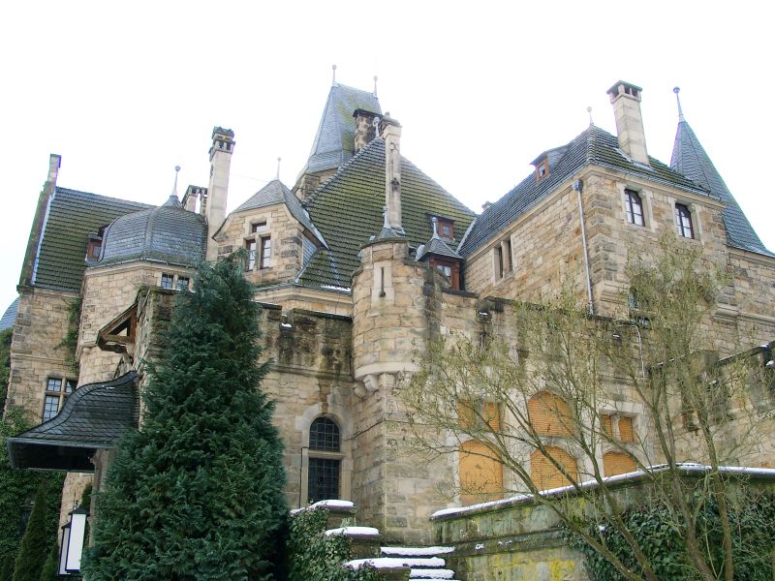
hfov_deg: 54.0
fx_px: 761
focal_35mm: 34
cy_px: 290
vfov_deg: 41.8
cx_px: 388
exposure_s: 1/220
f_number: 4
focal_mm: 7.13
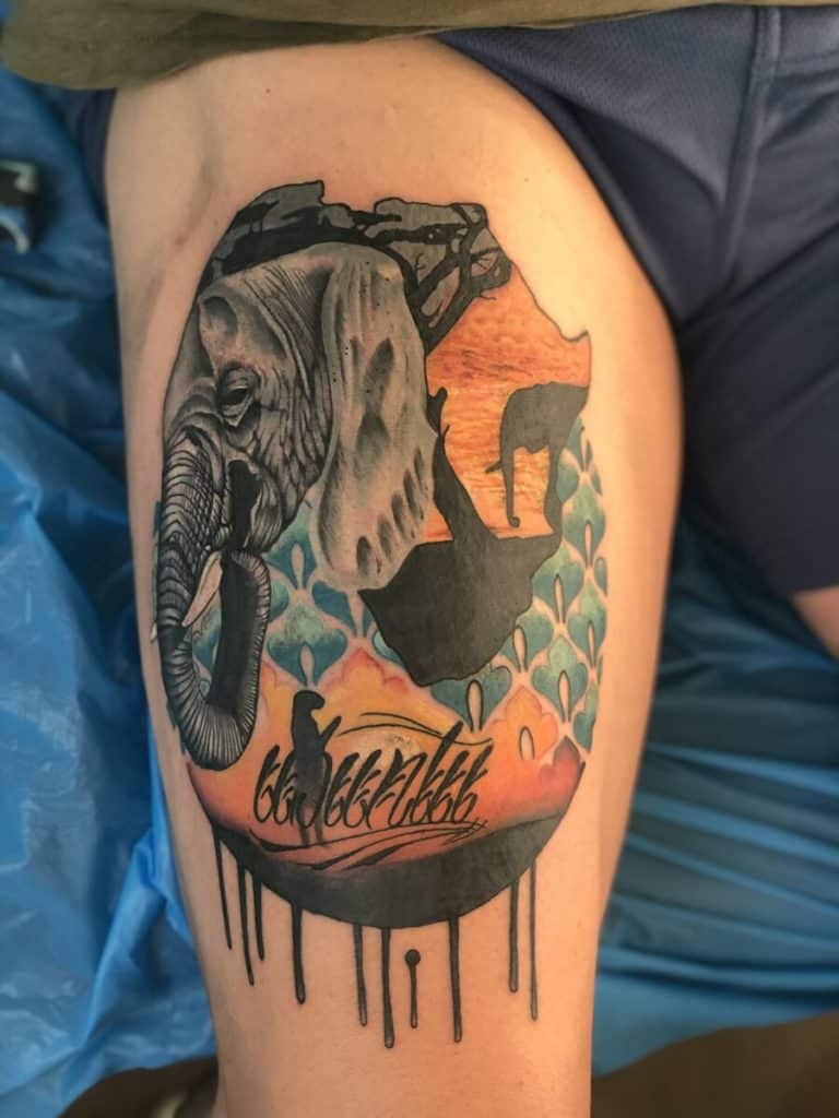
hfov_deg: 25.7
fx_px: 1842
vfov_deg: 33.8
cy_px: 559
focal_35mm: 57
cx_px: 420
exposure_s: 1/35
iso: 160
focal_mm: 6.6
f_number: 2.8
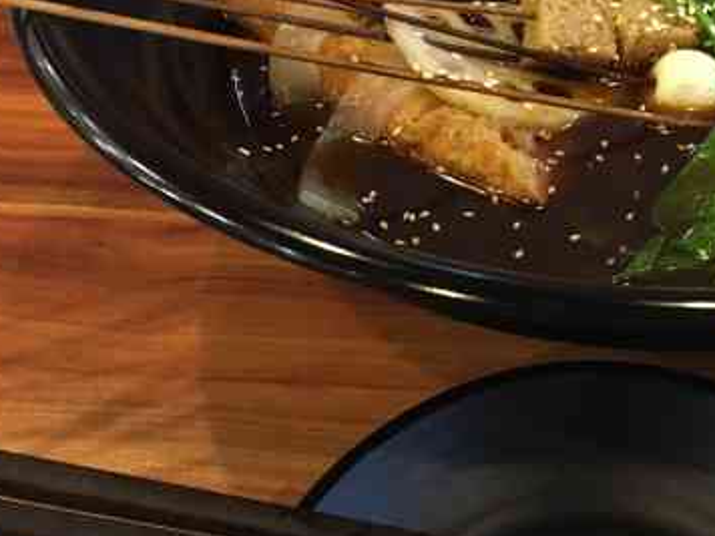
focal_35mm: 57
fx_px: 1177
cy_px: 27
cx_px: 609
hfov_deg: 32.5
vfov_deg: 24.7
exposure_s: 1/17
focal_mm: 4.15
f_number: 2.2
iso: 250
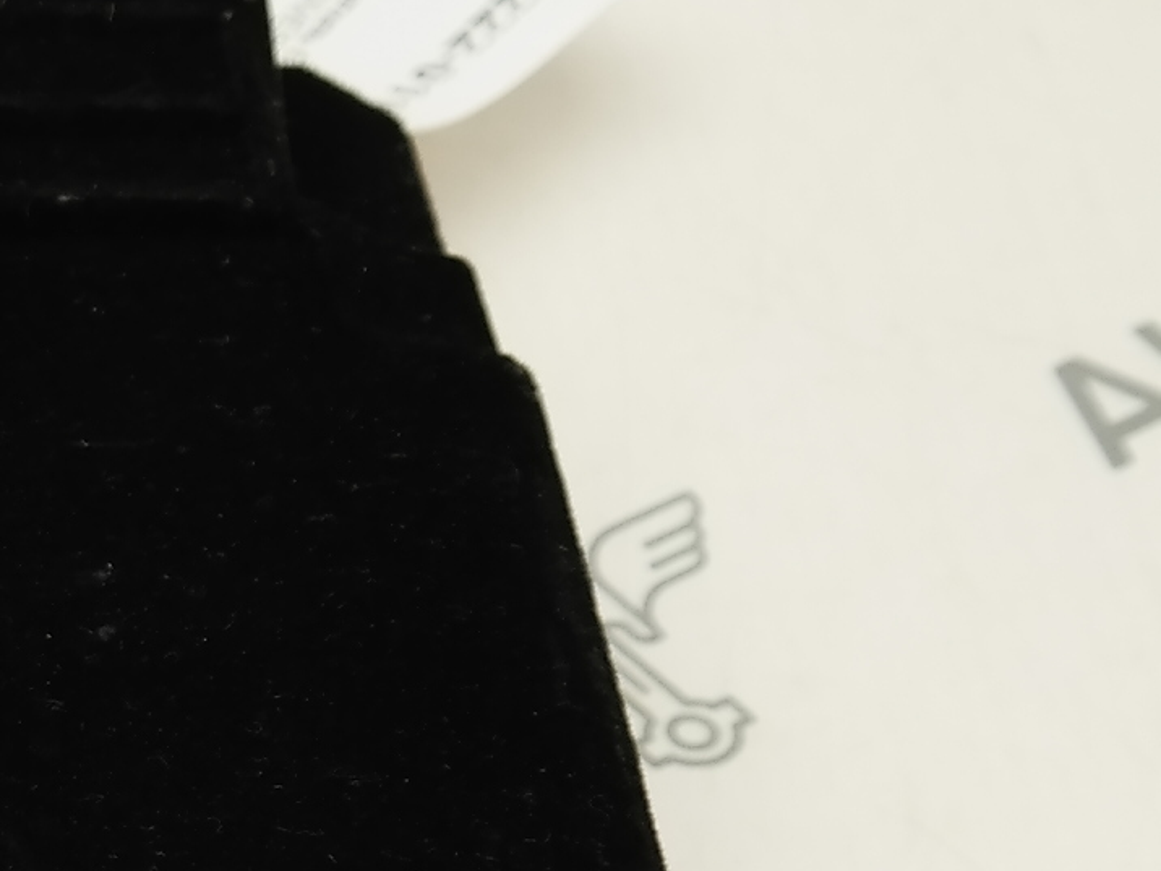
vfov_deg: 6.2
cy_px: 796
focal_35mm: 240
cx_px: -519
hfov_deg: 8.1
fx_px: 8049
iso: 200
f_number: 4.5
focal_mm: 30
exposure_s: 1/100
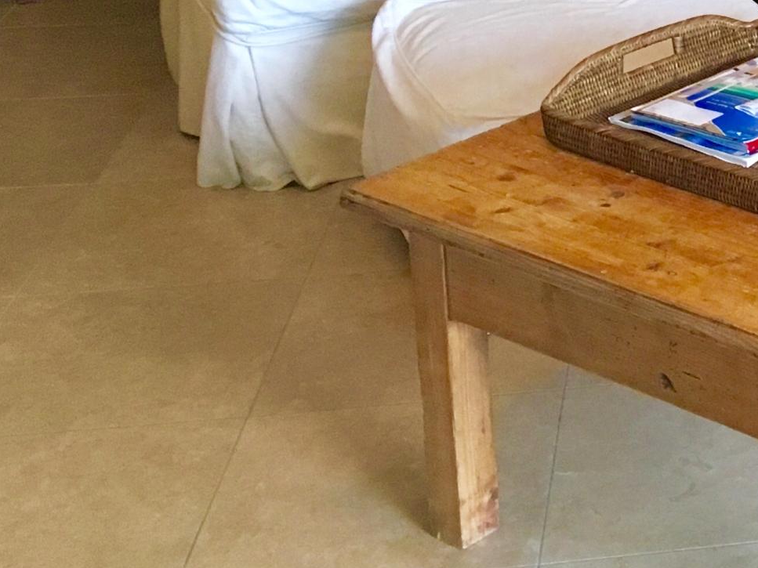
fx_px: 1971
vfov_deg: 15.6
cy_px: -160
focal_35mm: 90
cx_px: 1136
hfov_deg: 19.1
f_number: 2.2
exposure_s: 1/30
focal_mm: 4.15
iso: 125
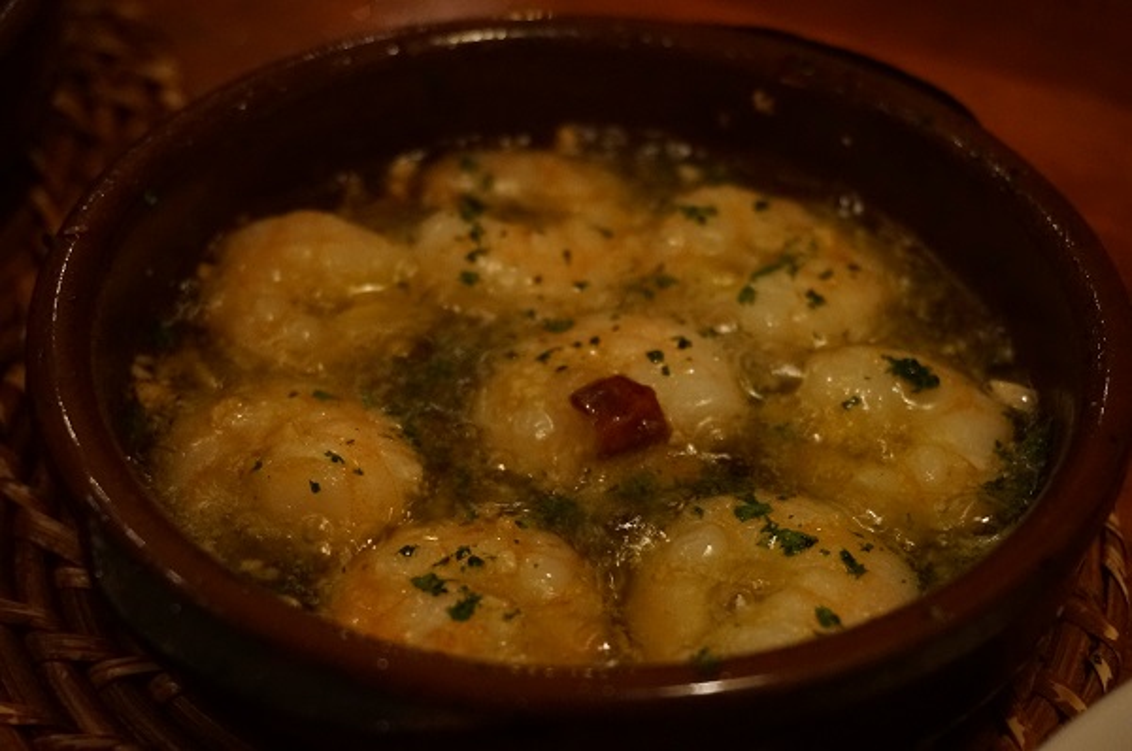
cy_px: 376
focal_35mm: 66
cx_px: 566
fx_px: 2072
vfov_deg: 20.5
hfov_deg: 30.6
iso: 3200
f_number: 5.6
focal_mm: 44
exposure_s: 1/15
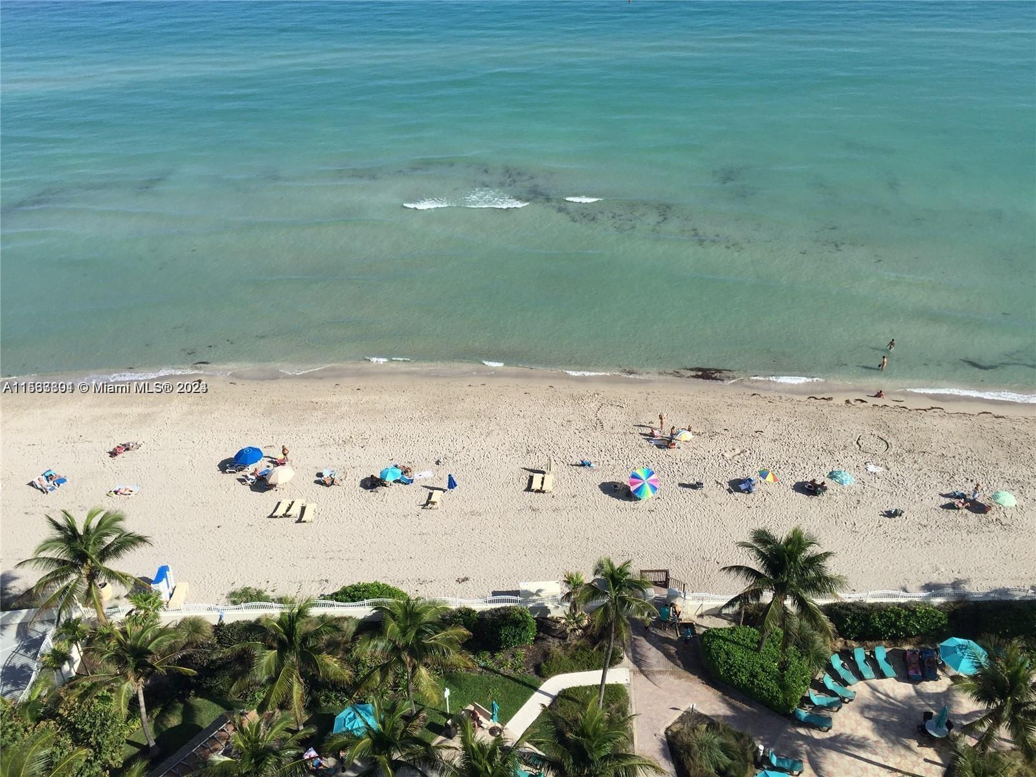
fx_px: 868
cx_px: 518
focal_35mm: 29
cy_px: 388
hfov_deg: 61.7
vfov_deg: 48.2
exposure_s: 1/2639
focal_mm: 4.15
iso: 32
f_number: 2.2
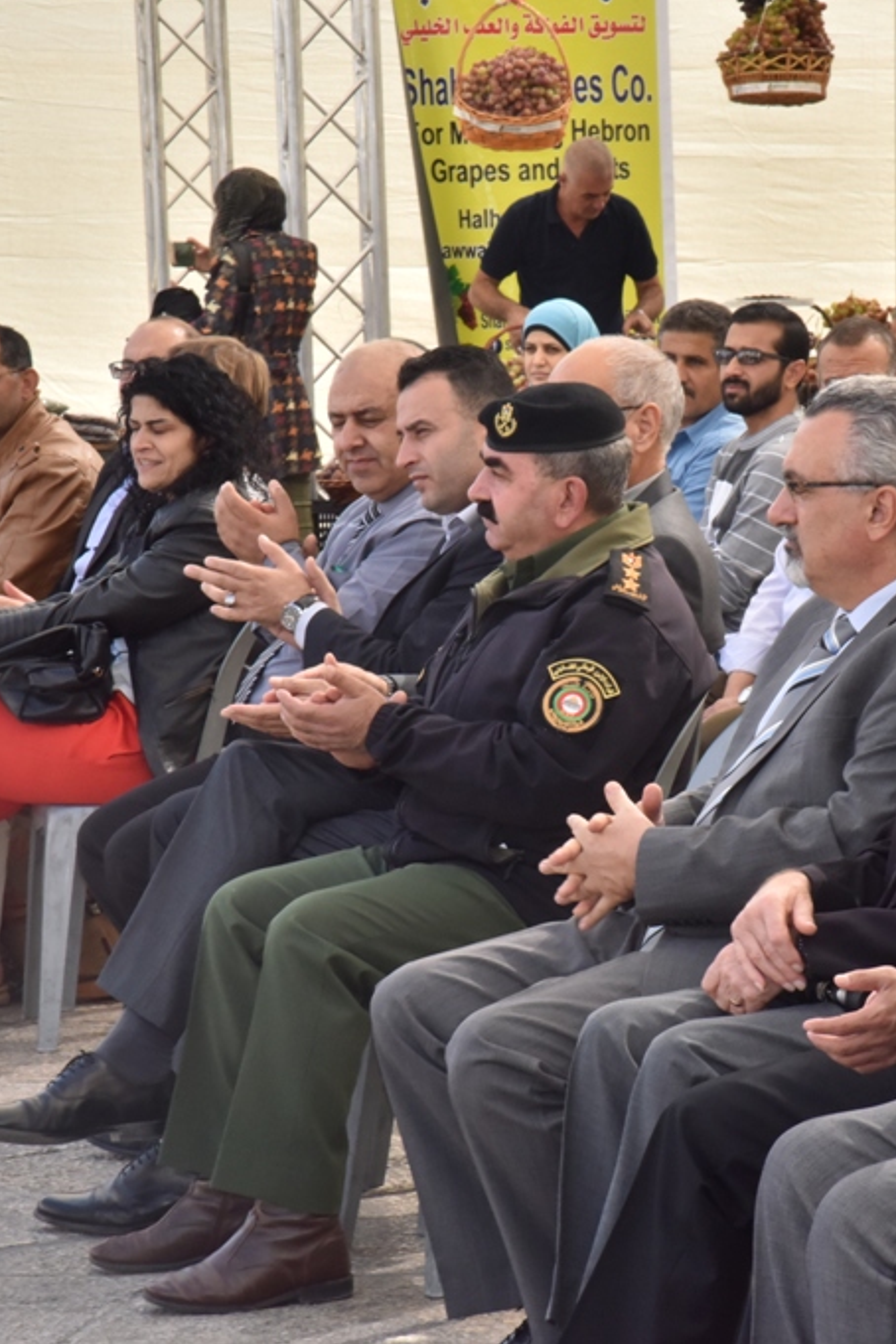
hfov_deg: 8.7
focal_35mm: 158
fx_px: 5898
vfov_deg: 13.0
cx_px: 679
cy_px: 672
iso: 1600
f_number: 22
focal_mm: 105
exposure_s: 1/250
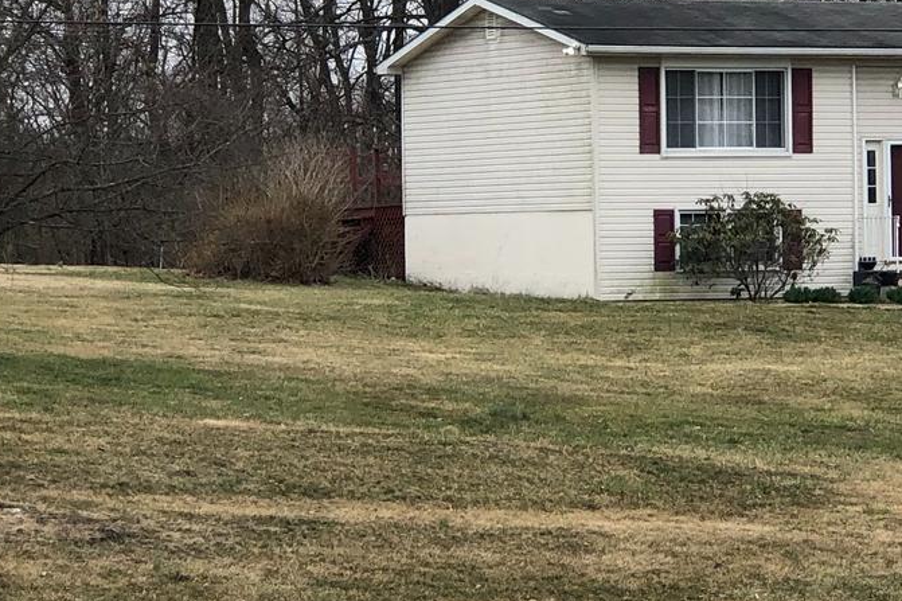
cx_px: 626
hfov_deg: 11.3
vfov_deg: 7.6
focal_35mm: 181
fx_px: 4534
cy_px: 241
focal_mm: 6.6
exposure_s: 1/250
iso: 20
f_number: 2.8
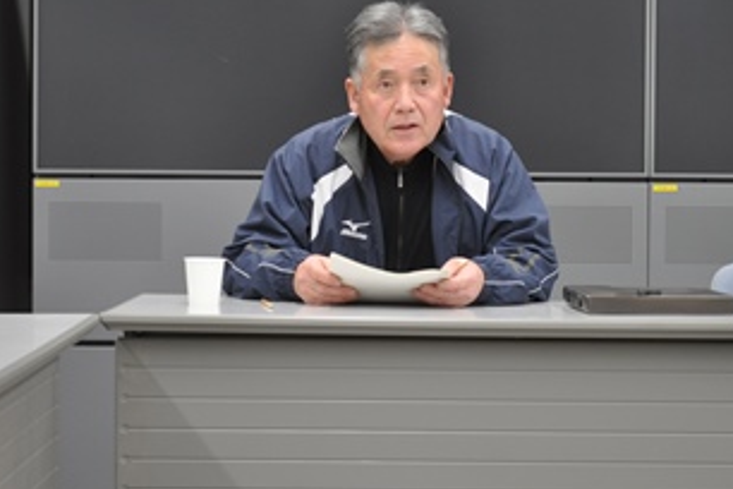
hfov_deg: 17.0
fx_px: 2458
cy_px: 189
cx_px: 400
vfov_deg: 11.3
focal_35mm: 121
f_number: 5.6
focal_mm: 55
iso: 800
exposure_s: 1/50
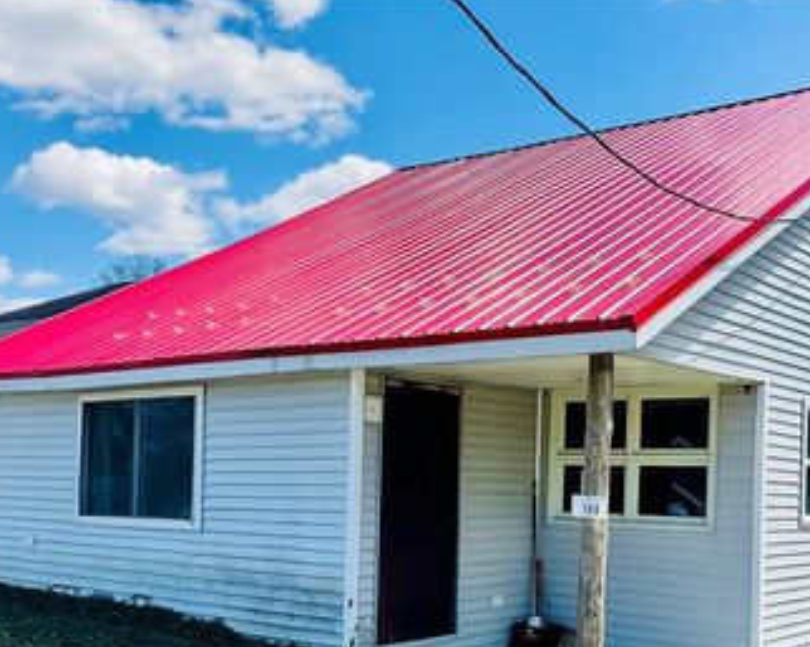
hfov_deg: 41.6
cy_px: 464
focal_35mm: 44
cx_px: 521
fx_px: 1054
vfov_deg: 33.6
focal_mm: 3
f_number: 1.8
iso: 16
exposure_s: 1/1377
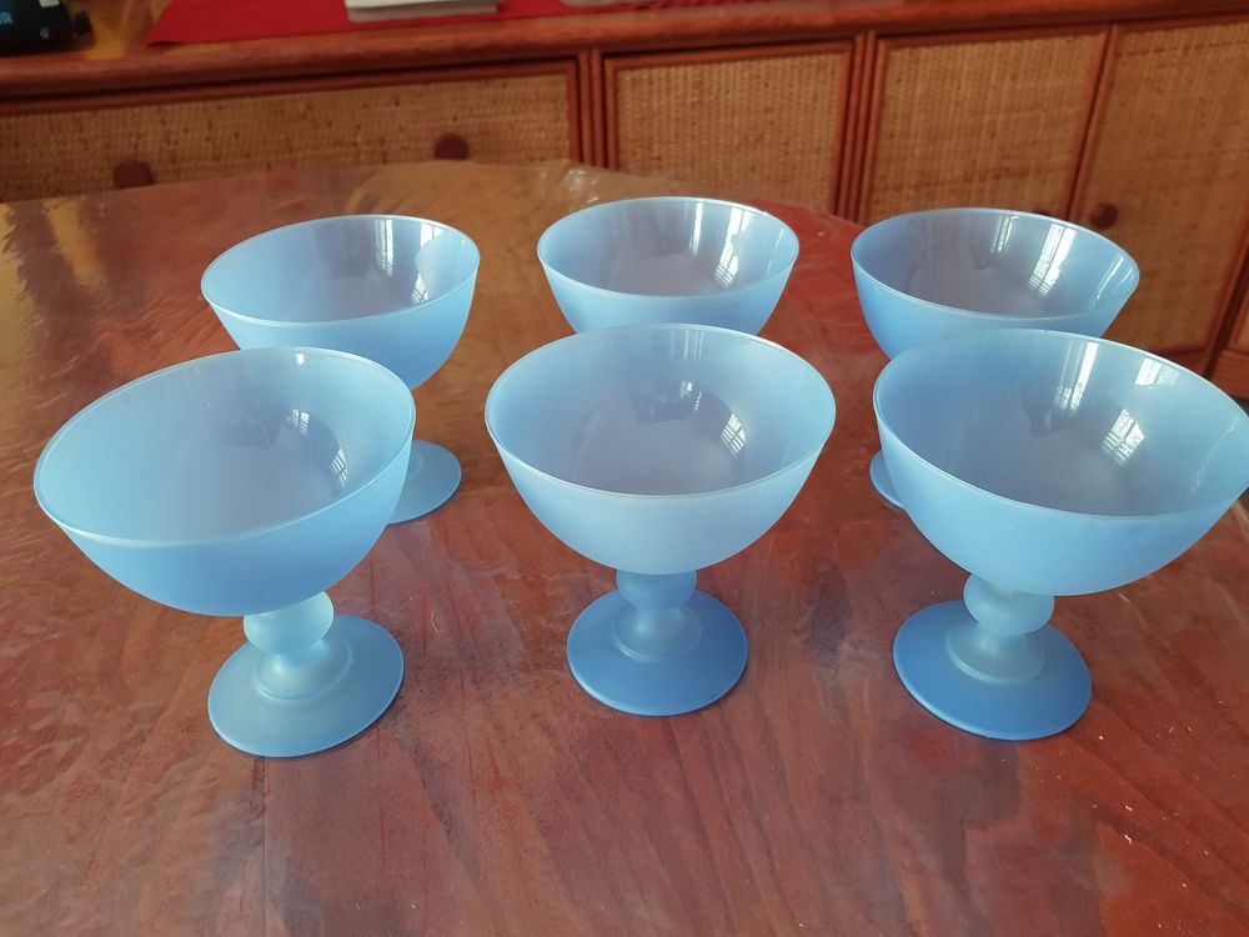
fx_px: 938
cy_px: 468
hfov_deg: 67.3
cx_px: 624
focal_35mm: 26
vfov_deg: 53.1
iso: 200
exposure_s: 1/10
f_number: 1.7
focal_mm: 4.2
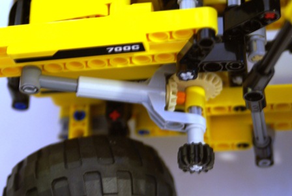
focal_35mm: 120
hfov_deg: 17.0
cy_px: 98
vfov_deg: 11.5
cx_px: 146
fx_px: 975
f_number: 5.6
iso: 320
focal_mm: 80
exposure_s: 1/2.5
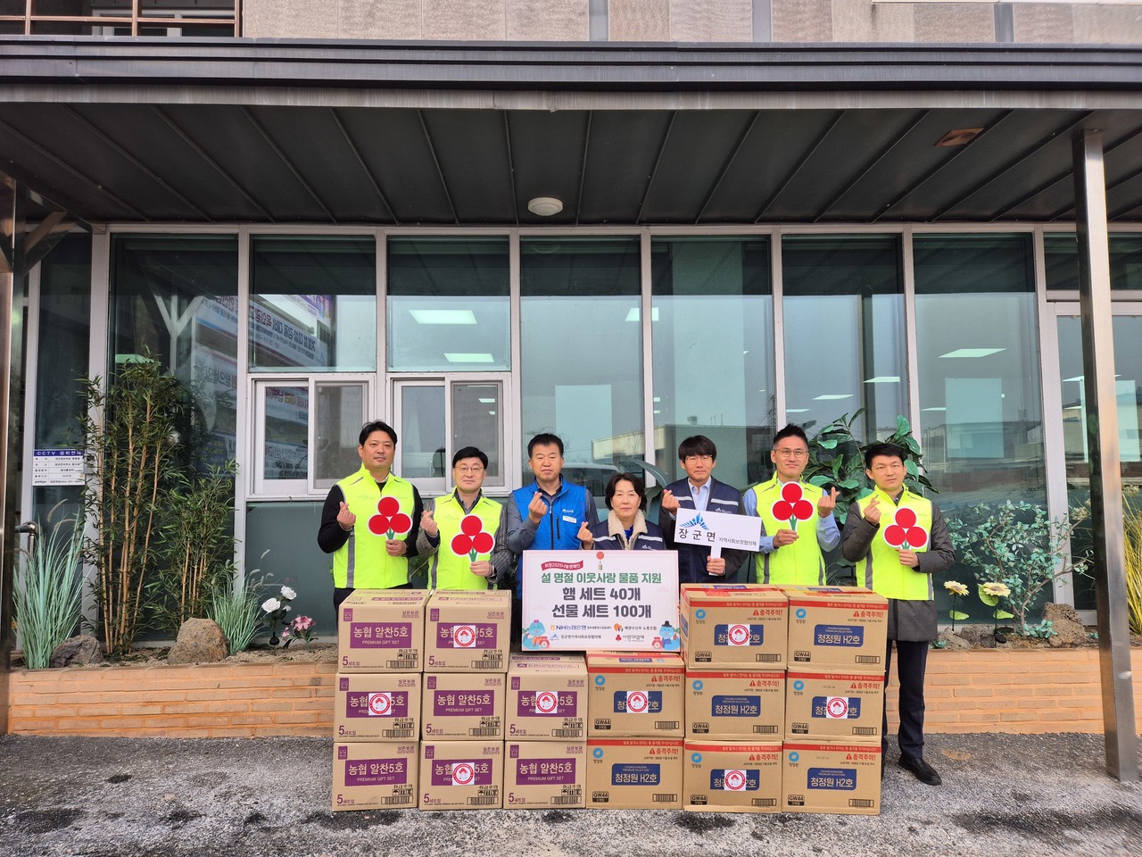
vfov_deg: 58.9
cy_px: 428
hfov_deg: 73.9
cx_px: 571
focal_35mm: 23
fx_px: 759
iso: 25
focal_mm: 5.4
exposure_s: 1/266
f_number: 1.8
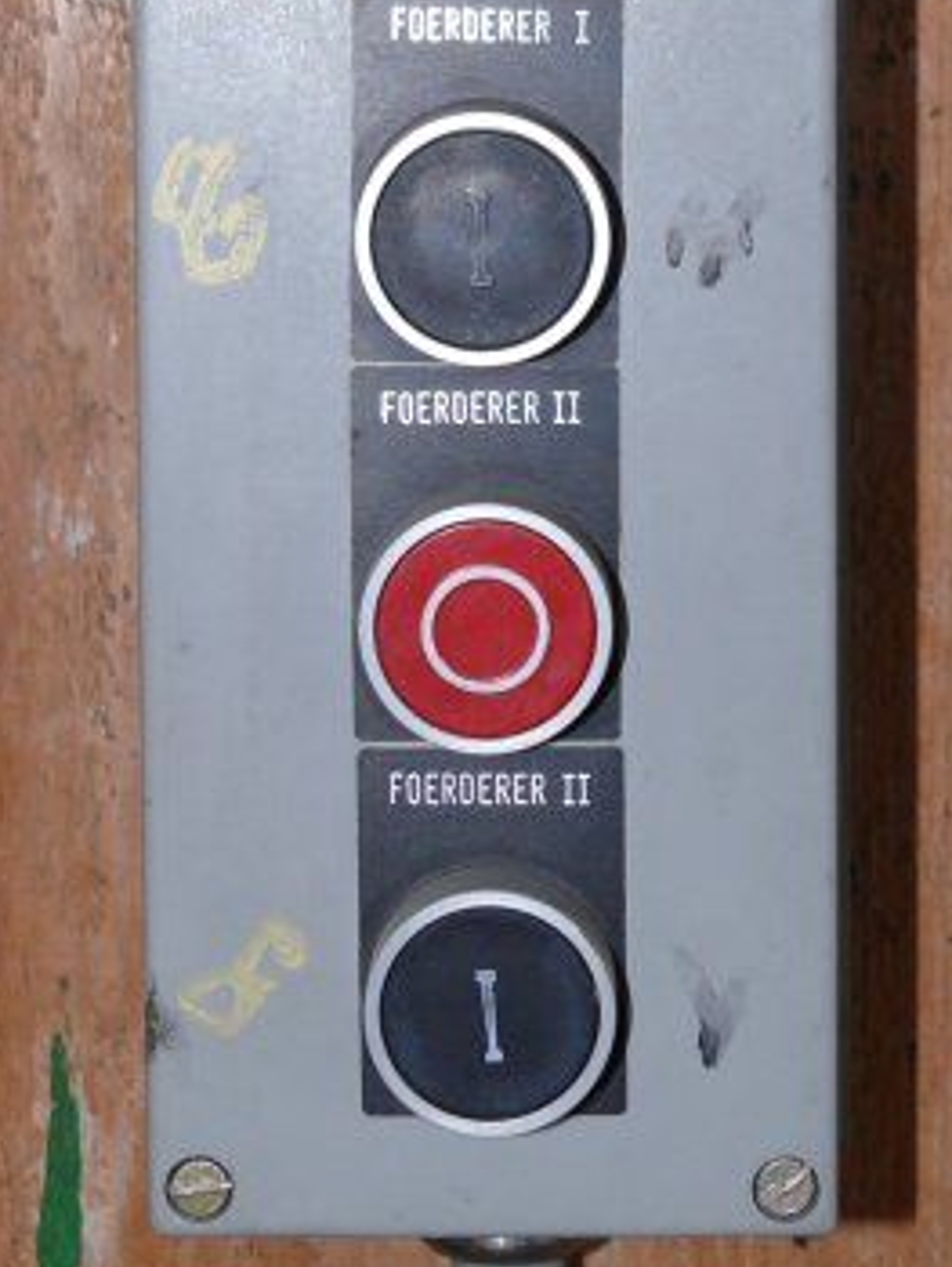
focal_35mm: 121
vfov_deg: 16.0
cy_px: 11
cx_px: 543
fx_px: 4432
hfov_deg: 12.3
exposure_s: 1/30
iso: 100
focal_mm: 11.2
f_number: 3.2
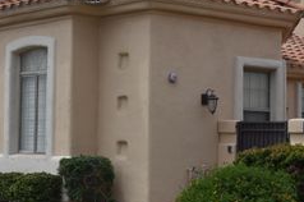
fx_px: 852
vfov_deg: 13.5
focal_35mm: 101
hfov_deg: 20.2
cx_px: 134
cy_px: 85
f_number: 9
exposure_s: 1/320
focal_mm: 32
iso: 100
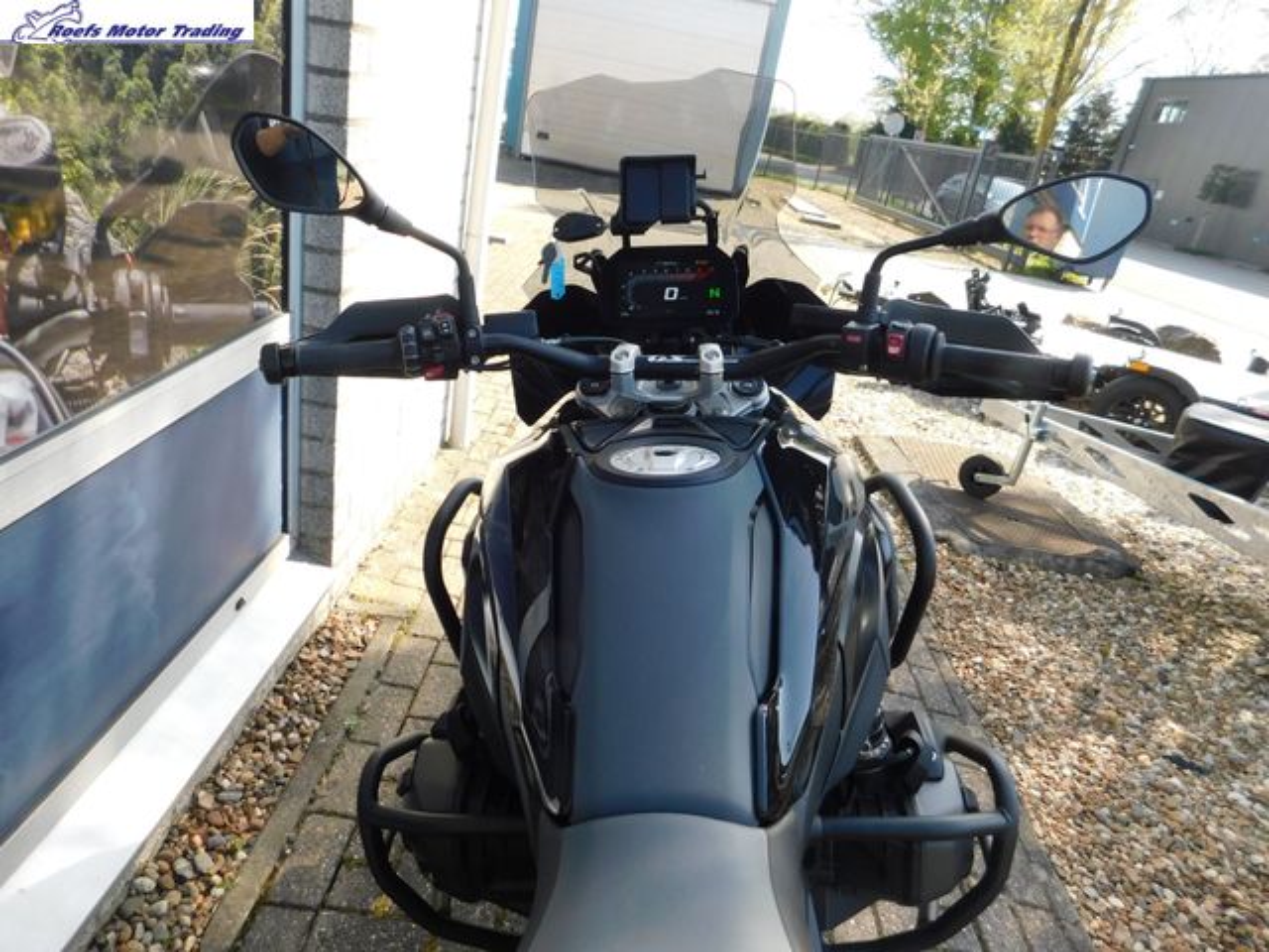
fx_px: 843
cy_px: 476
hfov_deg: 73.9
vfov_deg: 58.9
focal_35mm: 23
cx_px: 634
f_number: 3
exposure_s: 1/400
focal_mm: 4
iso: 125
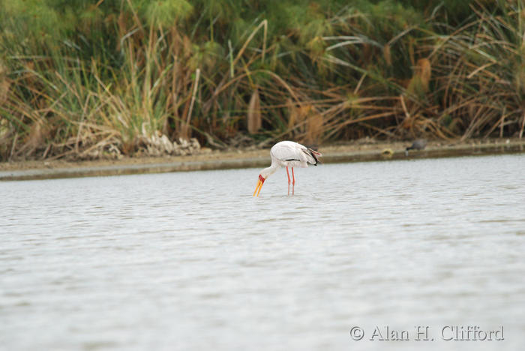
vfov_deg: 2.6
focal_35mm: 540
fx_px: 7881
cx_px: 262
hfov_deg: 3.8
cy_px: 176
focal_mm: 360
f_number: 5.6
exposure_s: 1/125
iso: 100
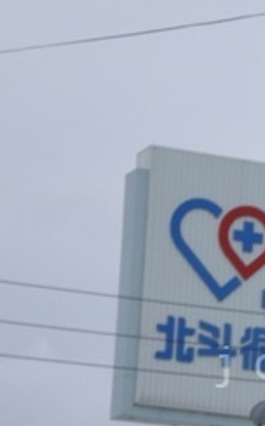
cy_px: 367
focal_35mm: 292
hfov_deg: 4.5
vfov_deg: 7.2
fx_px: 3382
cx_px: 335
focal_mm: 18.9
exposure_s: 1/210
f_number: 5.9
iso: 113
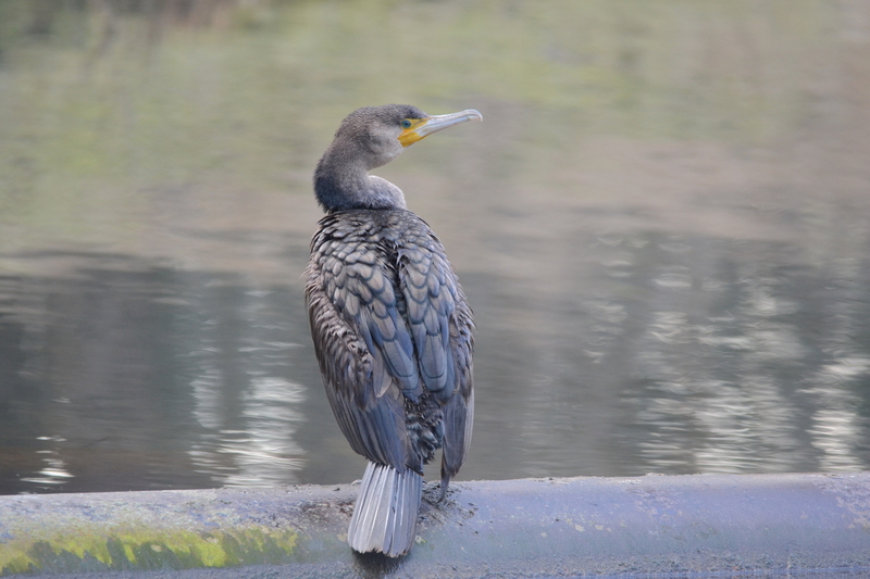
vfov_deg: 1.8
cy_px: 290
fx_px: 18120
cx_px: 435
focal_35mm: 750
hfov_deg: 2.8
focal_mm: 500
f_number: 7.1
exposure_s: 1/100
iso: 800
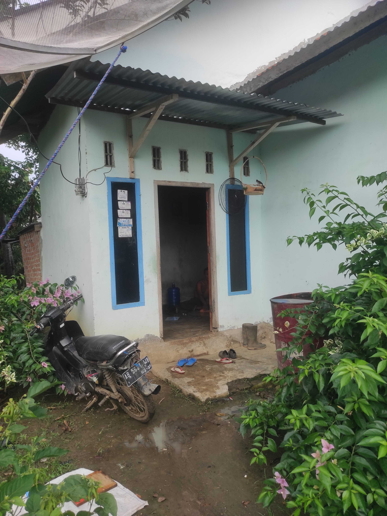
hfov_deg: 54.9
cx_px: 194
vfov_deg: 69.4
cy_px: 258
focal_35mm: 25
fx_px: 373
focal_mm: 5.43
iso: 100
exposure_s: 1/833
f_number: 1.89
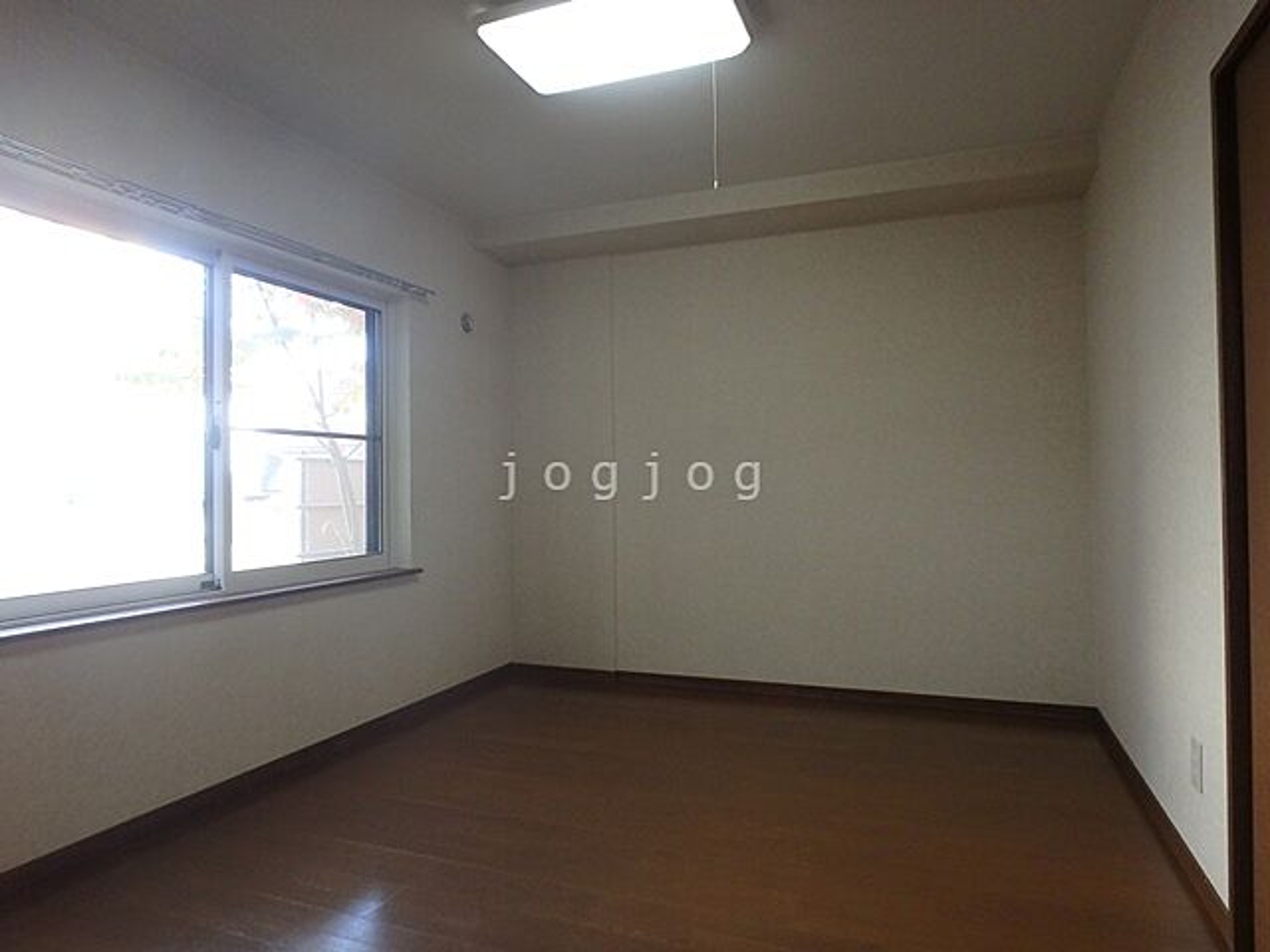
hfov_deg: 79.0
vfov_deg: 63.4
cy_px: 476
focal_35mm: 21
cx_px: 635
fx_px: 770
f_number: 3.5
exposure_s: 1/30
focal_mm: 3.7
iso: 320
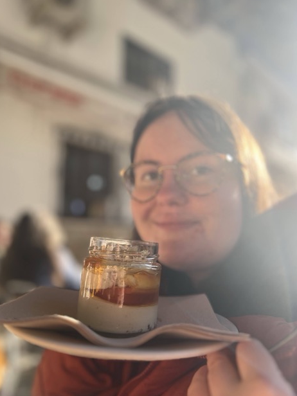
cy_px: 204
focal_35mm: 27
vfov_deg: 65.3
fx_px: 309
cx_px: 148
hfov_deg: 51.4
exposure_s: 1/658
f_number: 1.5
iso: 50
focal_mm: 5.7
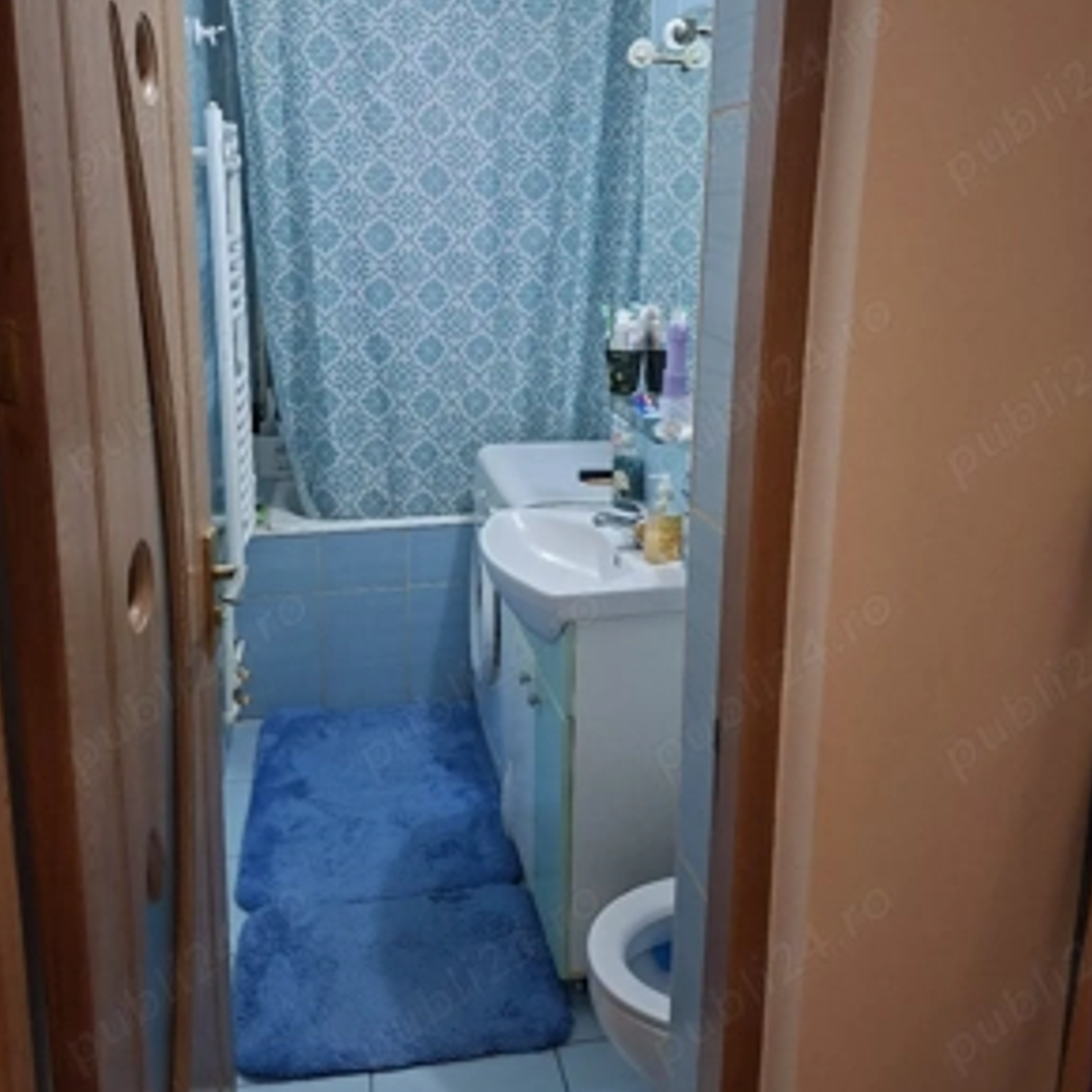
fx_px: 999
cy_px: 433
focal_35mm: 28
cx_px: 554
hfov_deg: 57.3
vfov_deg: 56.8
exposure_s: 1/50
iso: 320
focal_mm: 5.54
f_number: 1.8
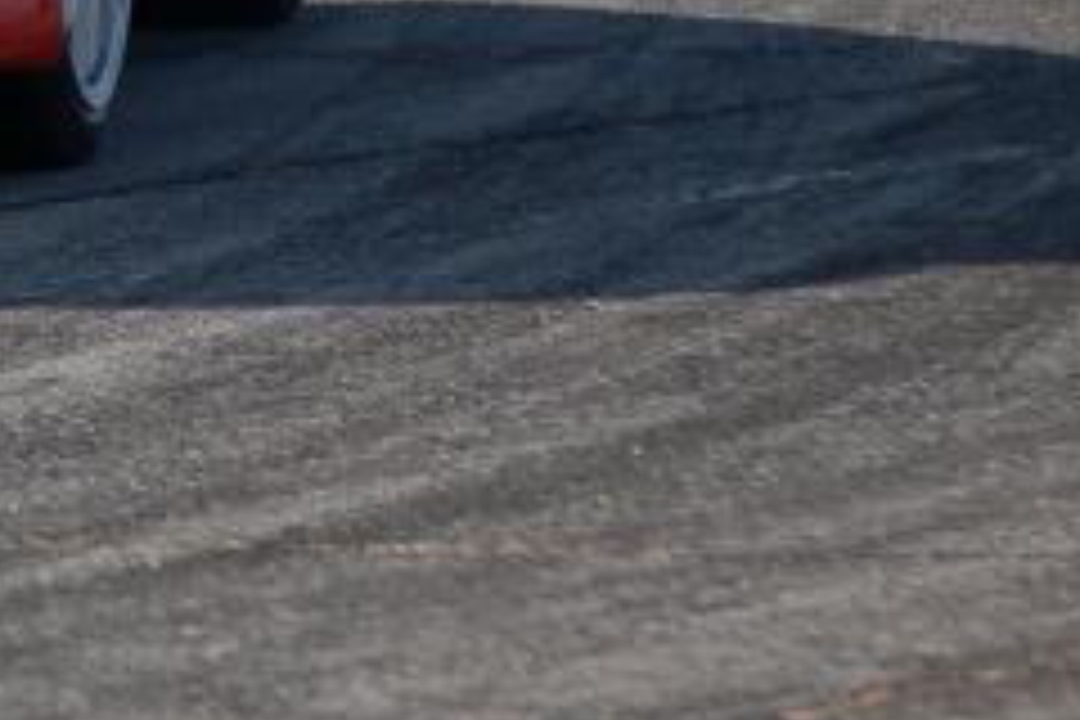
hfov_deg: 3.1
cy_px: -281
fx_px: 20132
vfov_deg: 2.0
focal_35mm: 671
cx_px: -626
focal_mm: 105
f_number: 4.8
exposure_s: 1/1250
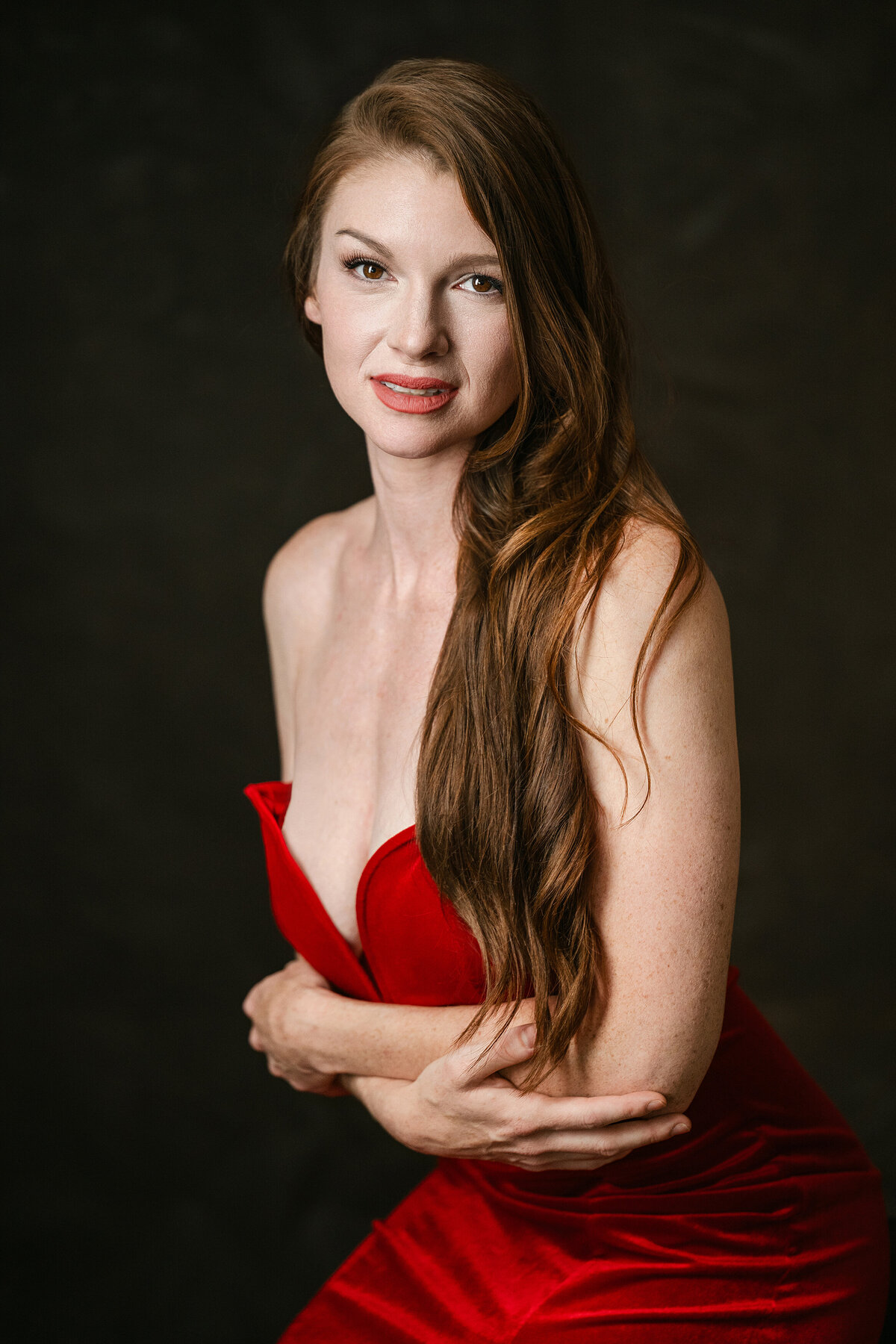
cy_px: 672
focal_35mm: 105
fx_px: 3920
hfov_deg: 13.0
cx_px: 448
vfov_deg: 19.5
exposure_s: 1/200
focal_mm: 105
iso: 800
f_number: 3.2
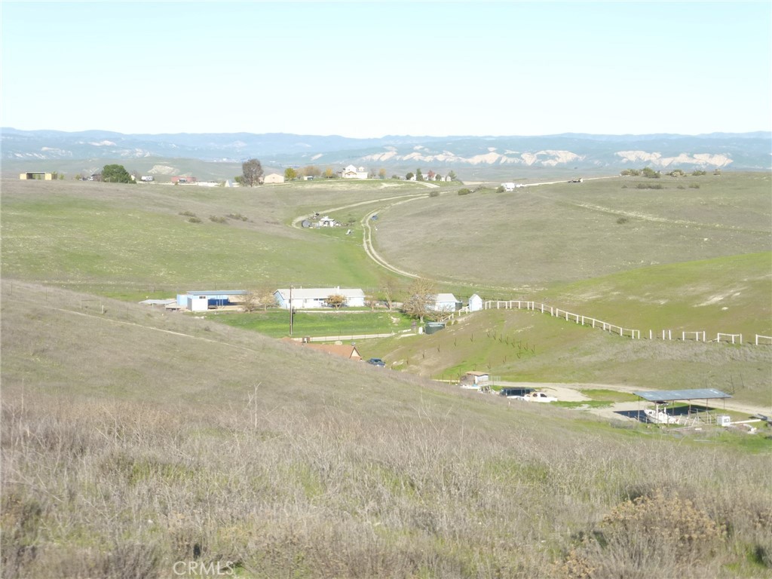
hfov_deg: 24.7
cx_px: 386
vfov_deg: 18.7
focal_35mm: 79
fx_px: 1762
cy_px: 290
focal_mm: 14.2
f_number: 5.1
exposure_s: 1/400
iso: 100
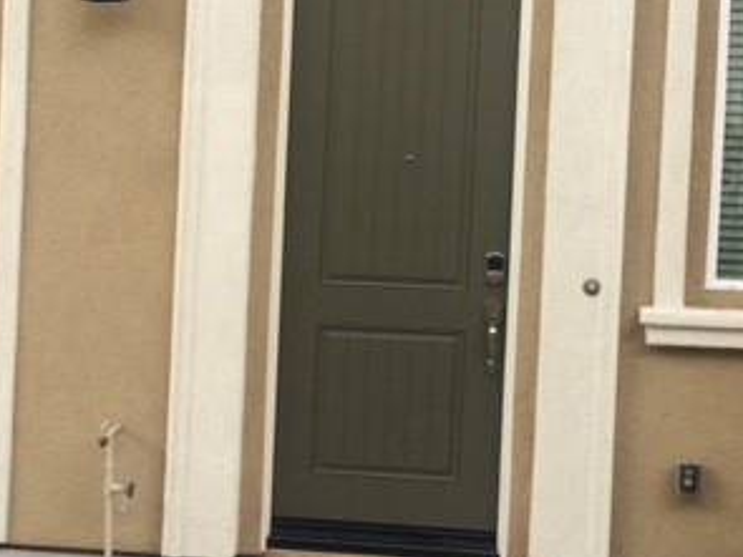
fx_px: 1352
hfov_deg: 30.5
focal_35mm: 63
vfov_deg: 23.2
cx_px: 242
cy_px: 192
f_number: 2.2
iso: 32
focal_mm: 4.15
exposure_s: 1/774
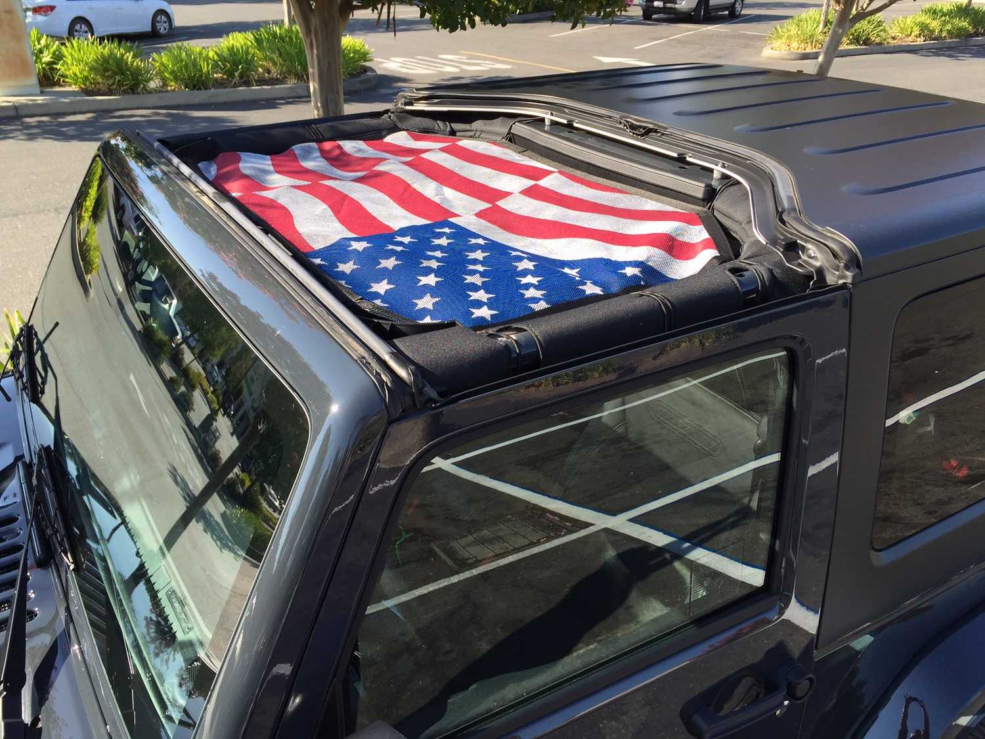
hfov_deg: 61.7
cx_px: 492
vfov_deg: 48.2
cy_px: 370
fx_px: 825
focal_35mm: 29
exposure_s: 1/514
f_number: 2.2
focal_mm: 4.15
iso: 32
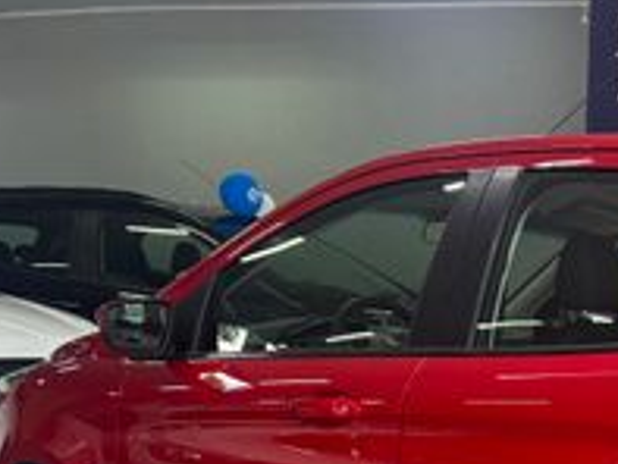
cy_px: 514
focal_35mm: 62
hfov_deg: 28.2
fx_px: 1108
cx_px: 687
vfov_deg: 22.3
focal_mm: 5.96
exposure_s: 1/120
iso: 100
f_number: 1.6
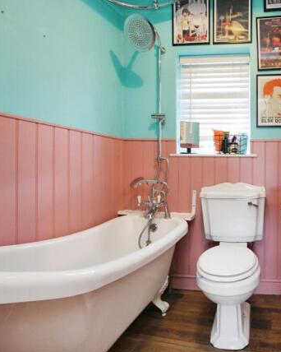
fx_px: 239
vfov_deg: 72.6
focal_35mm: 23
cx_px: 226
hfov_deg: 56.3
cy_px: 179
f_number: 6.3
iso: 2000
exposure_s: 1/25
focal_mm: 16
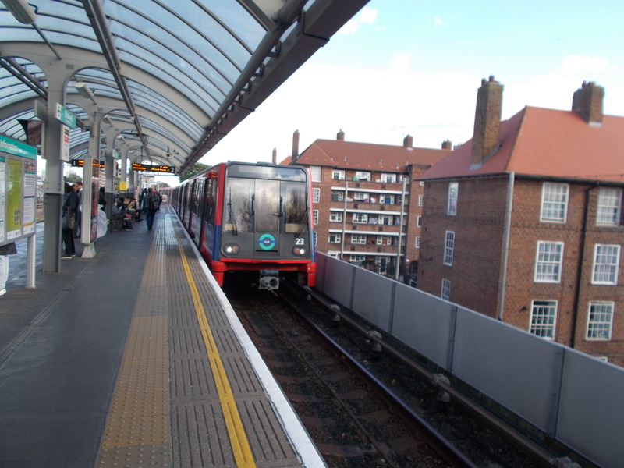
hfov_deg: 67.3
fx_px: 469
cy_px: 234
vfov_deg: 53.1
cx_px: 312
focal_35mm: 26
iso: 80
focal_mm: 4.6
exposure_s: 1/200
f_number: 3.2
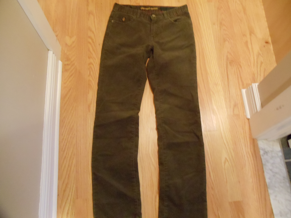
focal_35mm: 44
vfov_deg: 32.9
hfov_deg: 42.9
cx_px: 146
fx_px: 370
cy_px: 109
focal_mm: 6
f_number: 3.5
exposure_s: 1/8
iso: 800
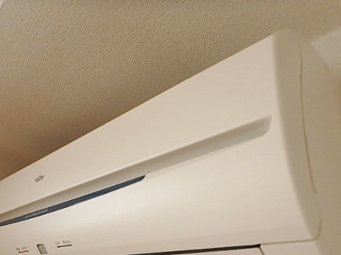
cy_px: 188
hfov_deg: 58.3
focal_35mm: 31
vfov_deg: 44.1
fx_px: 305
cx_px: 160
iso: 200
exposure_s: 1/60
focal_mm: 3.7
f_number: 3.5
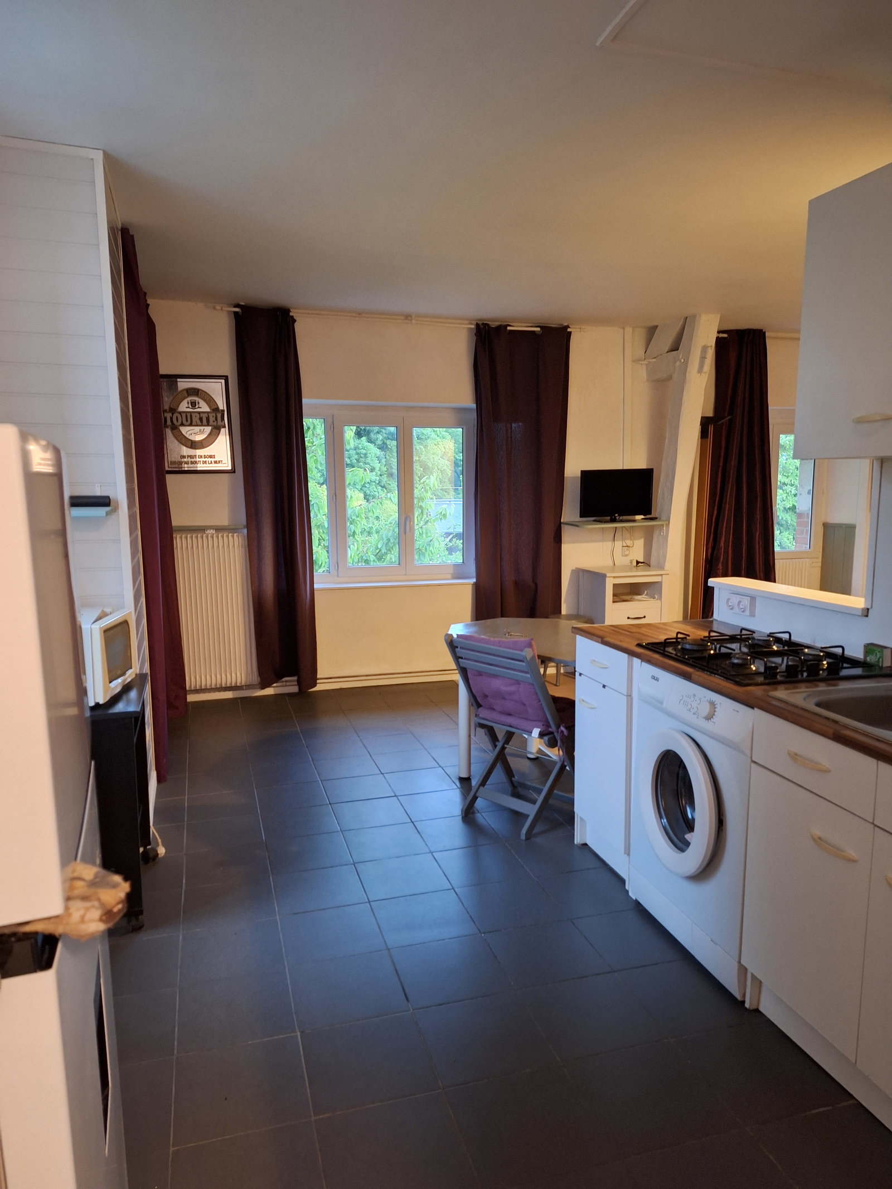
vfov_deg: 73.9
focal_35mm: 23
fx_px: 790
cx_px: 446
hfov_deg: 58.9
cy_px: 594
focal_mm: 5.54
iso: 400
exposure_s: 1/25
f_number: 1.8
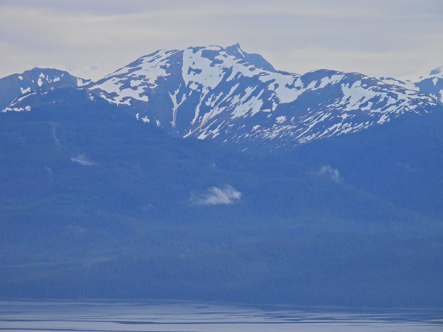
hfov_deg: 5.7
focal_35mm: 350
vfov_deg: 4.2
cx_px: 222
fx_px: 4479
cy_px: 166
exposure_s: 1/1000
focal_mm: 62.5
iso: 100
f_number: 5
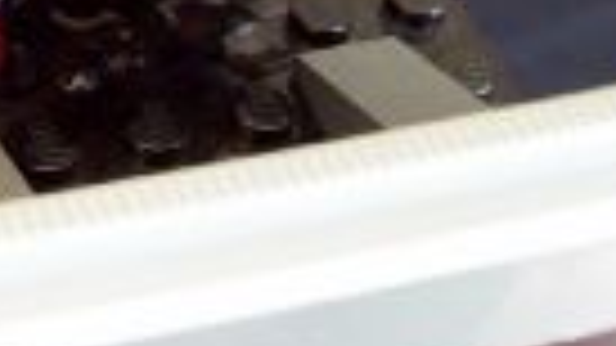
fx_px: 1862
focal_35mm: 114
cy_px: -101
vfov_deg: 10.4
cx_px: -144
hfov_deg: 17.8
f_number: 2.7
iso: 160
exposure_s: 1/9.53
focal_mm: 6
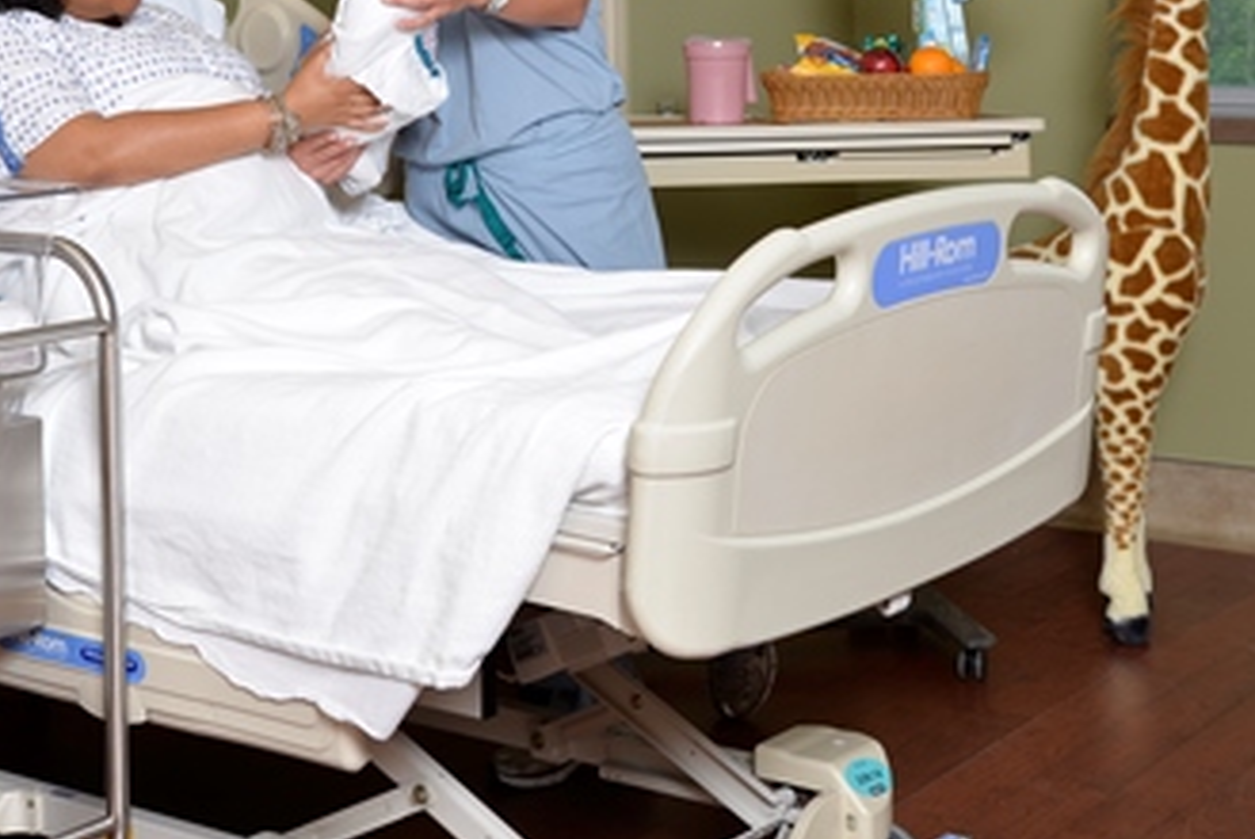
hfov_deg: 28.8
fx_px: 2442
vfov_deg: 19.0
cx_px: 607
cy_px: 32
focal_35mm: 70
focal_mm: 36
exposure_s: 1/160
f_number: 6.3
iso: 200
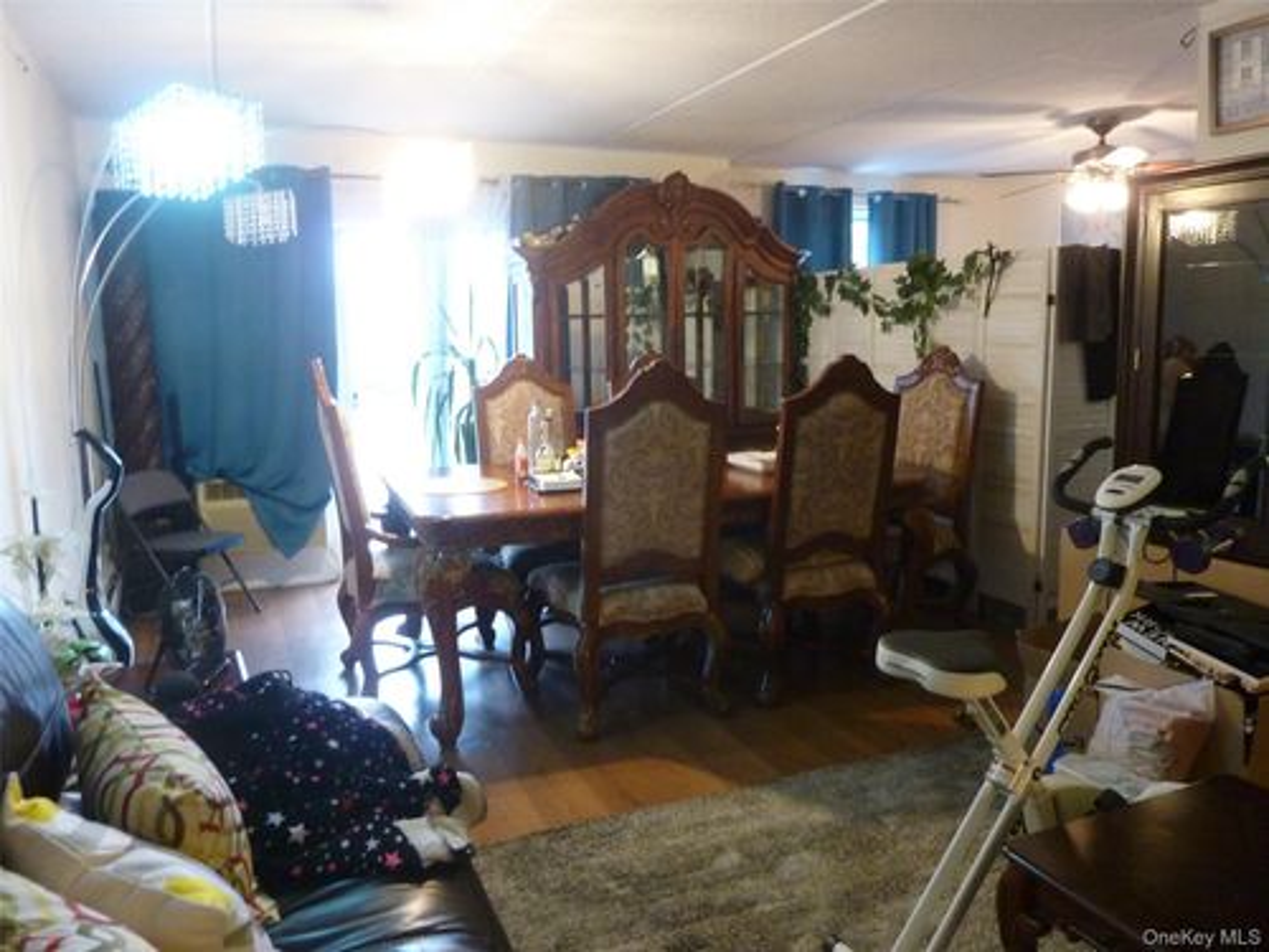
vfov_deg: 54.9
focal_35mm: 25
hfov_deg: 69.4
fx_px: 916
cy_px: 476
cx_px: 634
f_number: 3.3
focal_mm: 4.1
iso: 400
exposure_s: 1/8
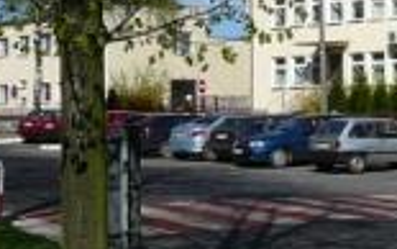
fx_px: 1158
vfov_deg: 12.2
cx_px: 415
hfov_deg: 18.8
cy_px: 77
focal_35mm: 107
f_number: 5
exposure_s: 1/800
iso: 80
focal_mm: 5.2
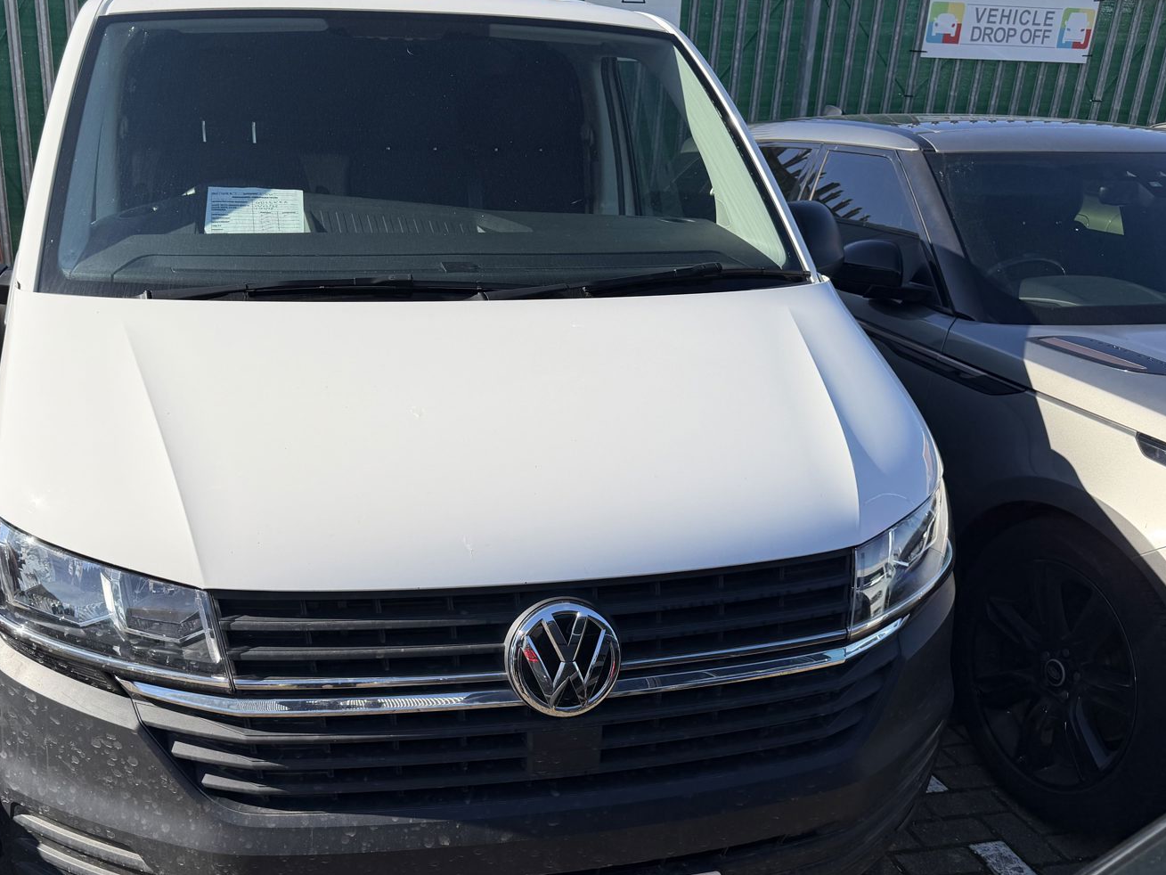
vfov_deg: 42.8
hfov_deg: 54.9
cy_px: 509
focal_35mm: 33
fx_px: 1112
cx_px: 460
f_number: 1.78
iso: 80
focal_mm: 6.76
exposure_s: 1/4673
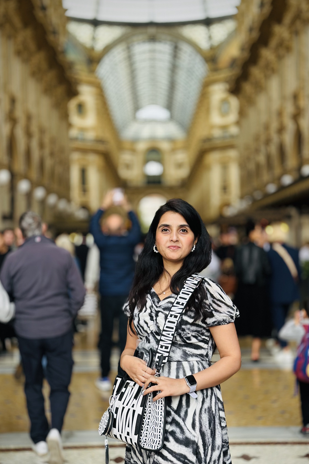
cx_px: 167
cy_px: 266
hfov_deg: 22.6
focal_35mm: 60
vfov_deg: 33.3
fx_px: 772
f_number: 1.78
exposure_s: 1/121
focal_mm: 6.86
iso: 80
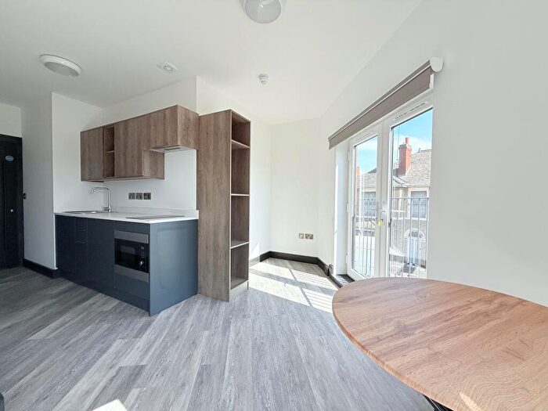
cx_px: 274
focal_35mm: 14
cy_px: 206
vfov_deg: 85.7
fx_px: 222
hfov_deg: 102.1
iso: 50
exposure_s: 1/527
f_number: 2.2
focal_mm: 2.22
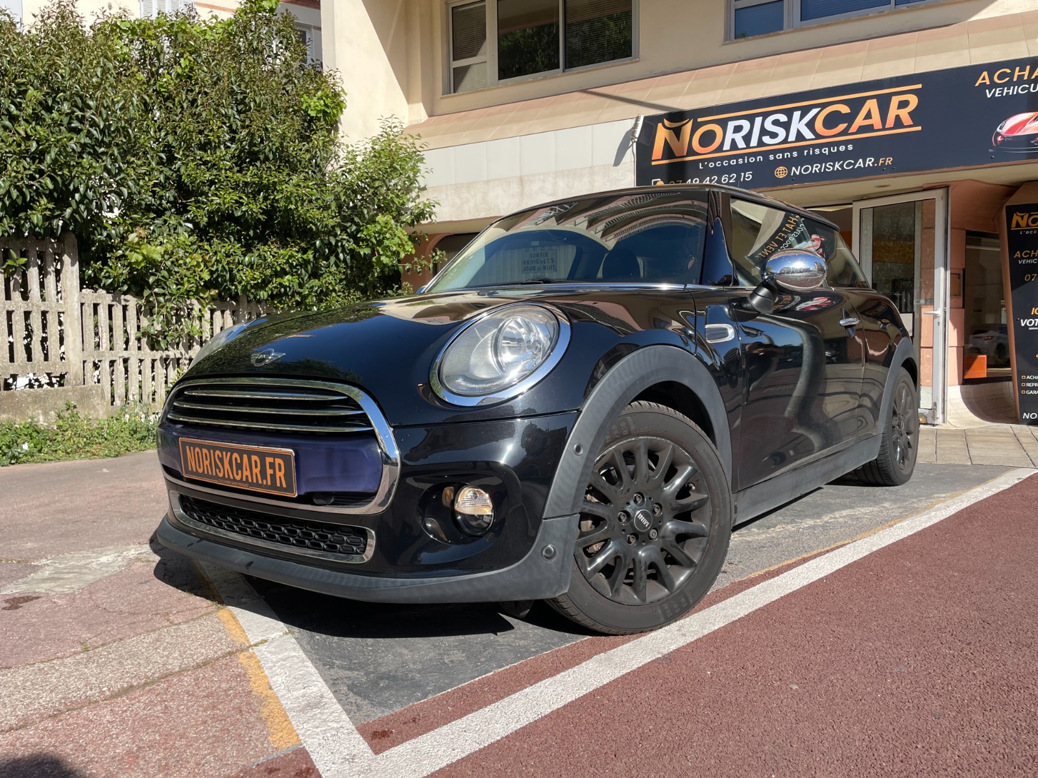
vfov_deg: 53.1
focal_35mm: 26
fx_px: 780
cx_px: 519
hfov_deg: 67.3
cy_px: 389
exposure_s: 1/1319
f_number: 1.6
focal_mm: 4.2
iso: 32
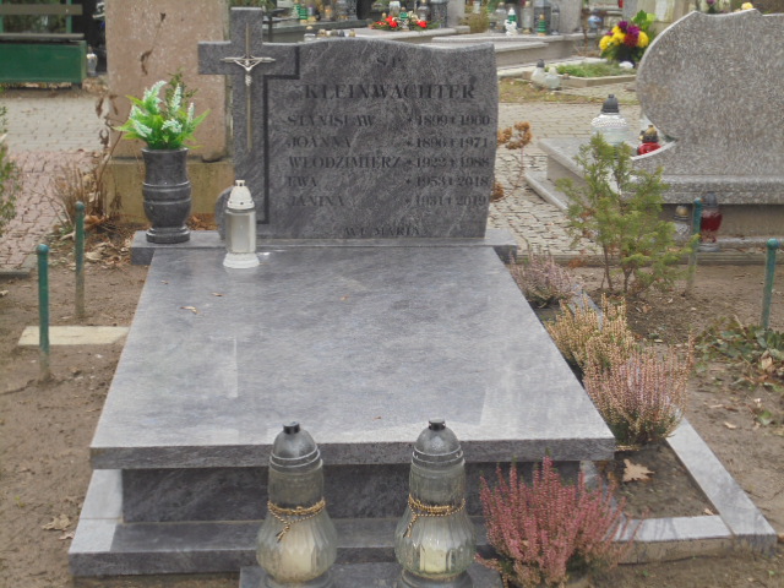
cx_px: 392
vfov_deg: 26.1
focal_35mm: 56
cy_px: 294
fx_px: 1268
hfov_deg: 34.3
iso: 100
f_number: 5.2
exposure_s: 1/30
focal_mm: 10.1
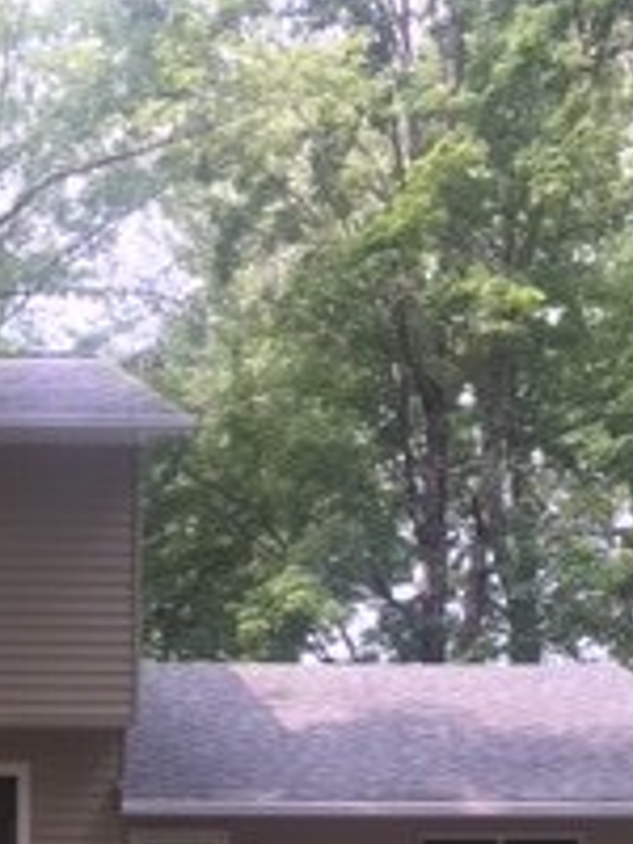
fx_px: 2268
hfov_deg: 15.5
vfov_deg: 19.2
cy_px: 1156
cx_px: -46
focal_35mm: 93
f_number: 2.2
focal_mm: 4.15
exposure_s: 1/120
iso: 25
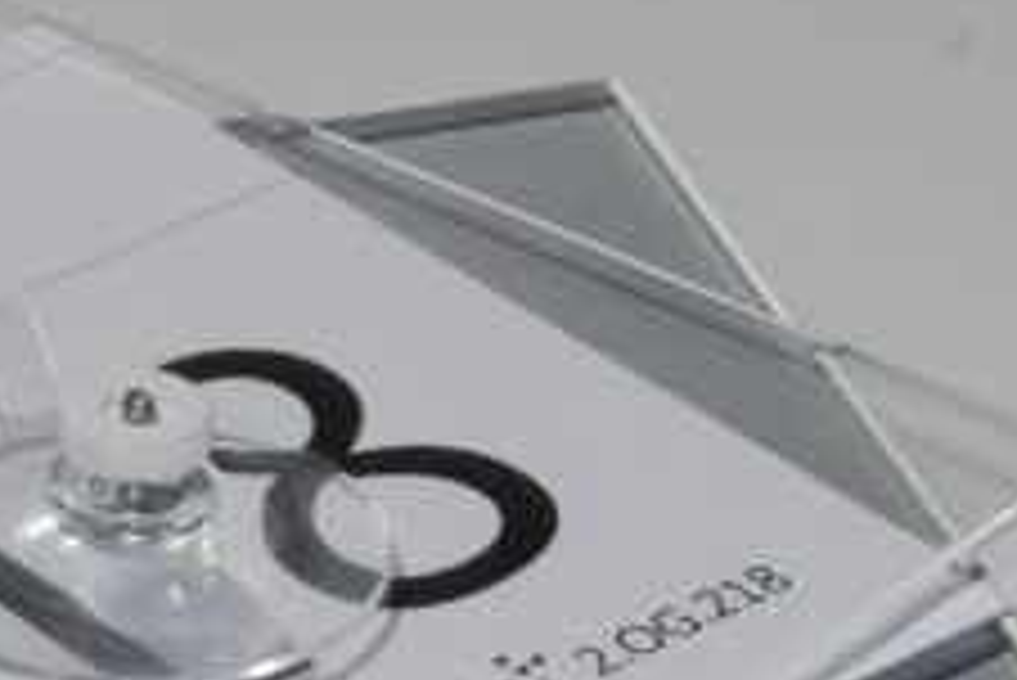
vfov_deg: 3.3
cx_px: 148
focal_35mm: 418
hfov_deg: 4.9
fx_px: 11825
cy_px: 657
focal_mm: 105
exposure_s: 1/250
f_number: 20
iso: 250
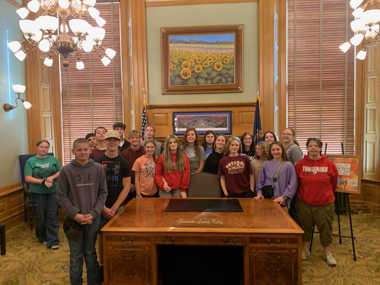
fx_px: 285
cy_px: 142
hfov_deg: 67.3
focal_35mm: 26
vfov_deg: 53.1
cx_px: 190
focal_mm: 4.25
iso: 200
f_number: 1.8
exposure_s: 1/60
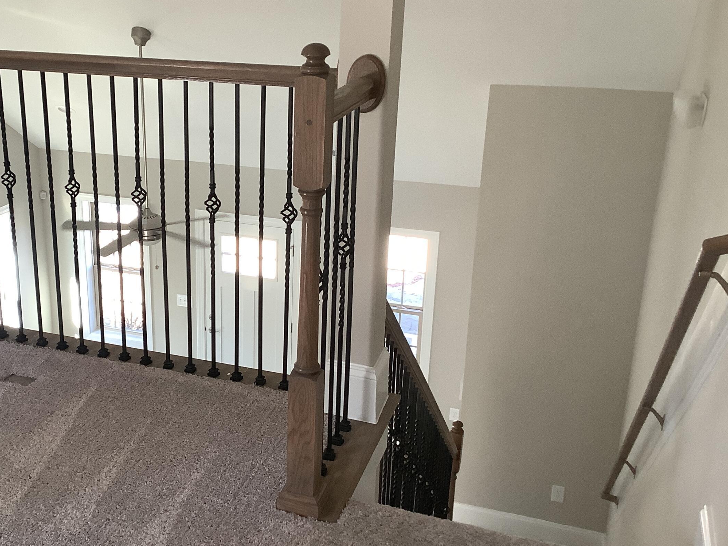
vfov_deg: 32.9
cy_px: 274
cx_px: 217
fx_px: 925
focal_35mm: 44
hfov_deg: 42.1
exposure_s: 1/50
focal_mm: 3.3
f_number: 2.4
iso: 125
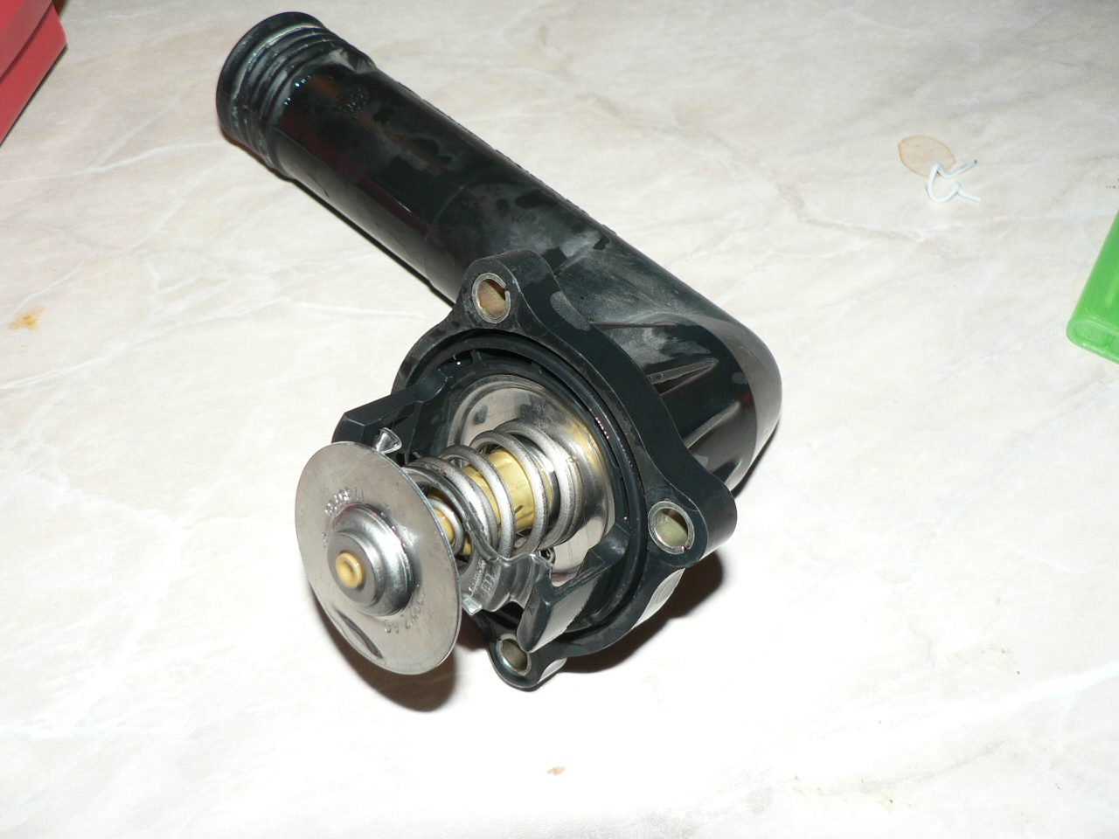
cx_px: 560
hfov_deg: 51.4
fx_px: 1164
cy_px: 420
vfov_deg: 39.7
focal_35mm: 36
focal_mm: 6
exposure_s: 1/60
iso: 100
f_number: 2.8
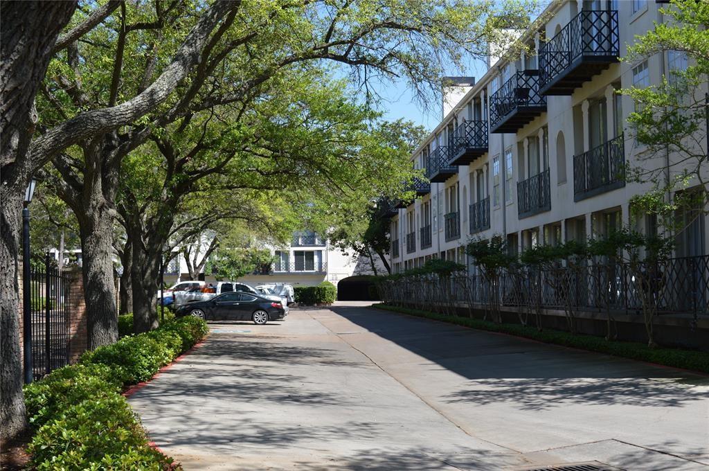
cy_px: 236
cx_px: 354
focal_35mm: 48
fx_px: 944
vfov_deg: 28.0
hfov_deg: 41.2
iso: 100
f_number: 7.1
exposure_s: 1/200
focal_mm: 32
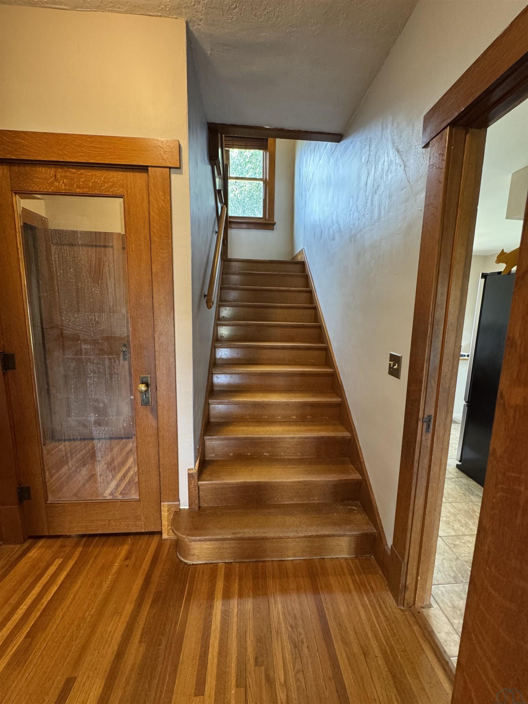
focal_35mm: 14
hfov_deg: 85.7
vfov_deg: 102.1
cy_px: 352
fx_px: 285
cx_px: 264
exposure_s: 1/60
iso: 500
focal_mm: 2.22
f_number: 2.2
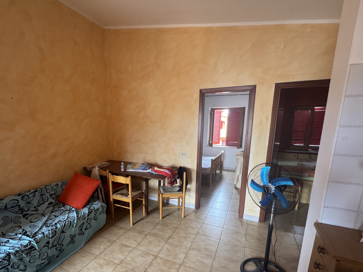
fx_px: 189
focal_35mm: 18
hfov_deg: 87.4
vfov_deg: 71.0
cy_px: 160
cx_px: 161
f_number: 2.2
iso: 250
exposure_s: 1/99
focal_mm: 2.22
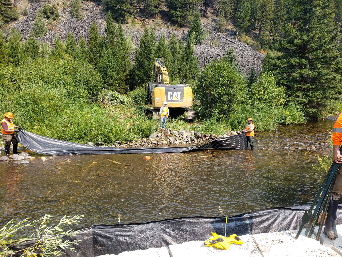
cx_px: 171
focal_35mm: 26
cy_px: 128
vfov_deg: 53.1
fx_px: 257
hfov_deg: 67.3
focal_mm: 4.3
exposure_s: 1/589
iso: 50
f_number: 2.4
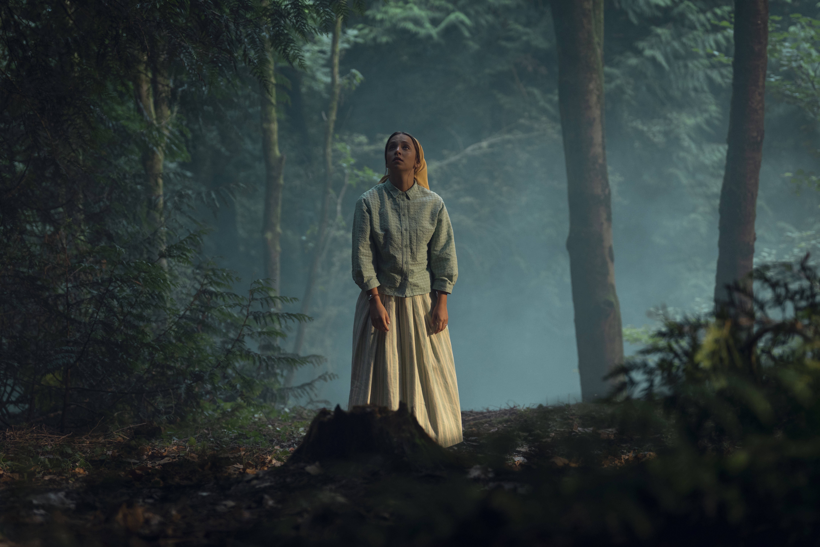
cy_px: 274
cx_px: 410
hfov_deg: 24.2
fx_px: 1913
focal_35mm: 84
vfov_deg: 16.3
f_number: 2.8
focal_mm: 84
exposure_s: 1/400
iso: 640
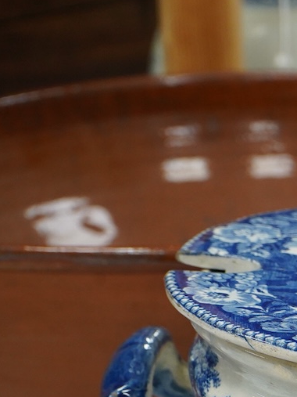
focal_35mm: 228
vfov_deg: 8.6
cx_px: 657
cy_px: 389
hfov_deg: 6.3
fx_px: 2609
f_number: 8
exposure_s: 1/125
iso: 2500
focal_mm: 70
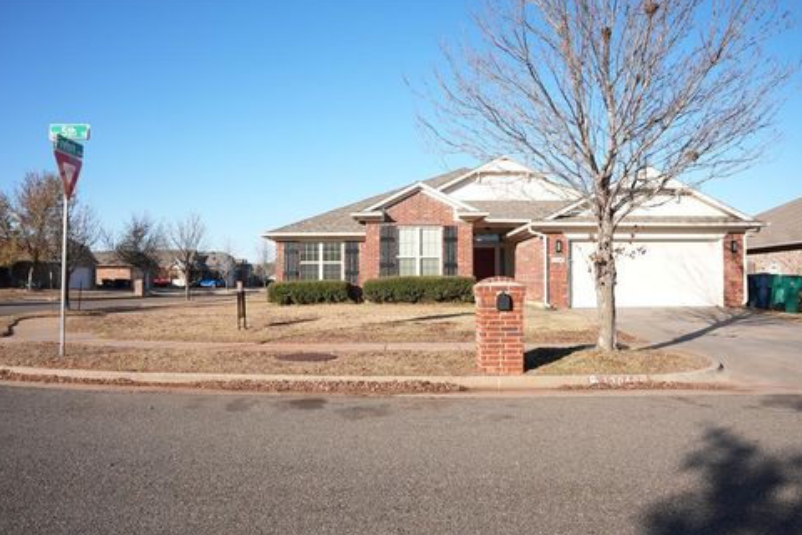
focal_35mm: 25
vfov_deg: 51.3
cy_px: 272
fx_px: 557
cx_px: 401
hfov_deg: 71.5
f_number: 14
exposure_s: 1/80
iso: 200
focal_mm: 24
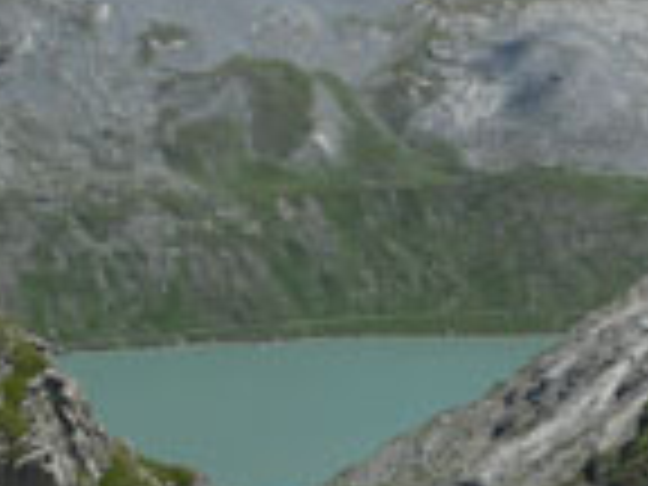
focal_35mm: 125
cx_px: 256
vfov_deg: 11.7
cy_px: 9
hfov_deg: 15.8
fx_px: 2340
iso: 100
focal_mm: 6.6
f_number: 8
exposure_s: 1/320
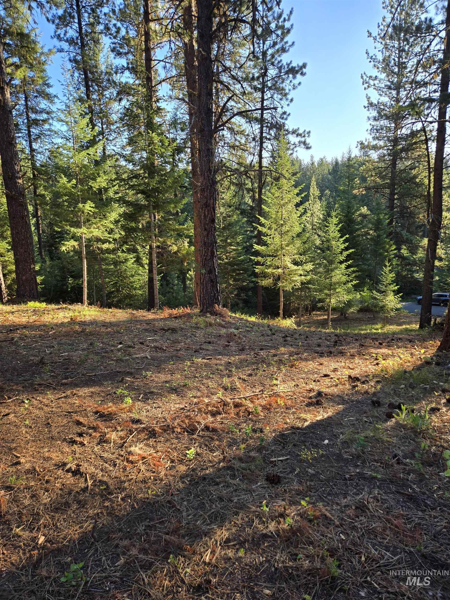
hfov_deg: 58.9
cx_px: 225
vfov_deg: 73.9
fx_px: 399
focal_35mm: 23
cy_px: 300
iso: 25
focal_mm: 5.4
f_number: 1.8
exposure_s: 1/301
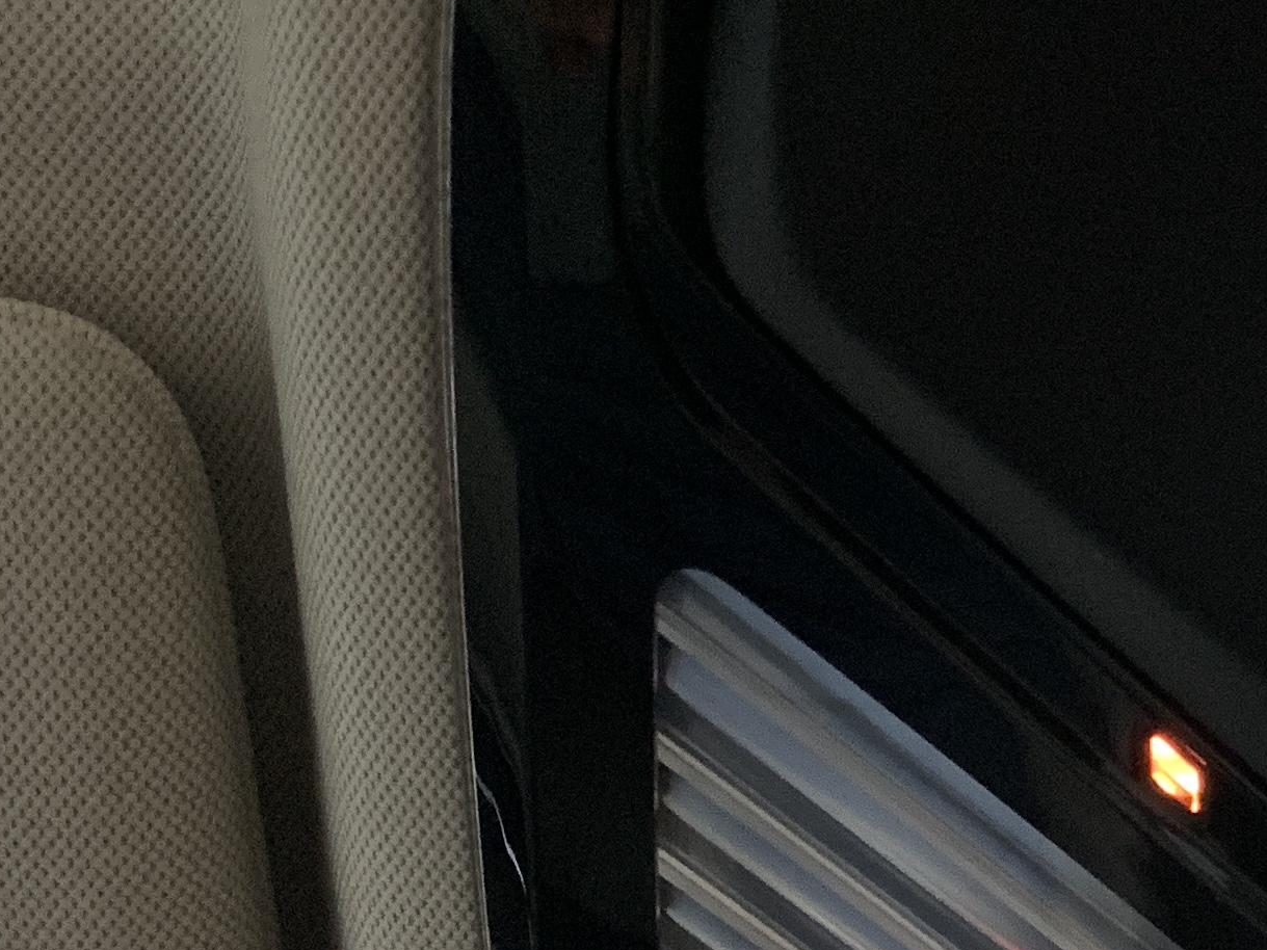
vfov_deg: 17.0
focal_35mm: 86
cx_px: 1552
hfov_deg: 21.1
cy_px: 740
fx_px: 3147
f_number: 1.8
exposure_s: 1/33
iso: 400
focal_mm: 4.25
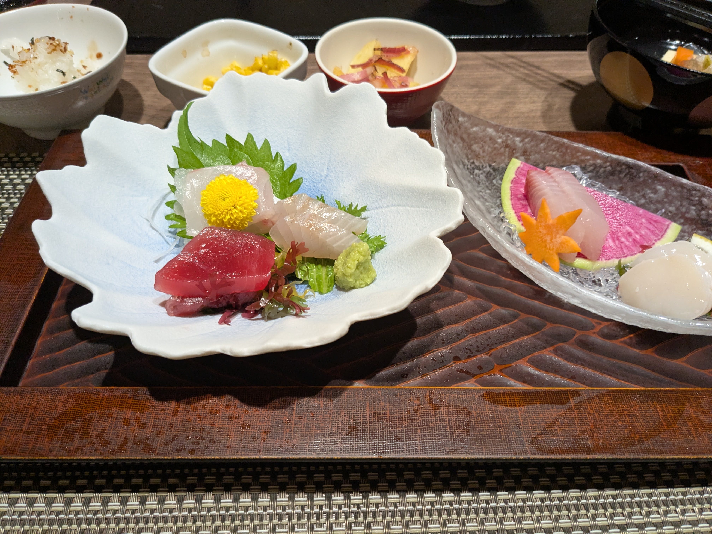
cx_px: 356
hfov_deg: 65.3
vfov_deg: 51.4
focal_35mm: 27
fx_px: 555
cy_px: 267
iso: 170
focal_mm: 4.38
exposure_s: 1/99.9
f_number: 1.73
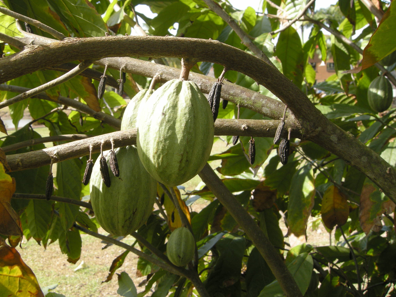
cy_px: 147
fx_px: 412
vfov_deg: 39.7
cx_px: 193
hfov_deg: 51.3
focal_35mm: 36
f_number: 4.3
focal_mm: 7.5
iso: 64
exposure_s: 1/122
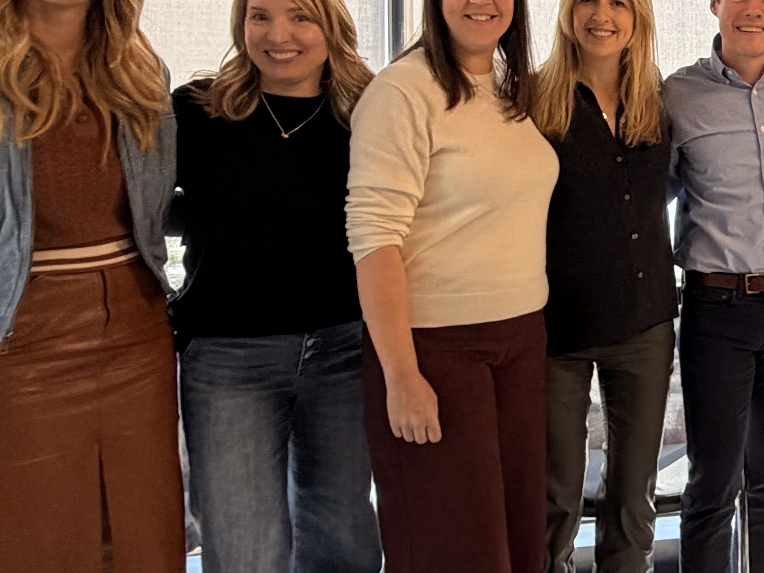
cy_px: 169
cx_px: 841
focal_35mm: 48
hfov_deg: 34.3
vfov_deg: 29.9
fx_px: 1060
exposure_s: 1/121
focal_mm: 2.22
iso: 160
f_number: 2.2
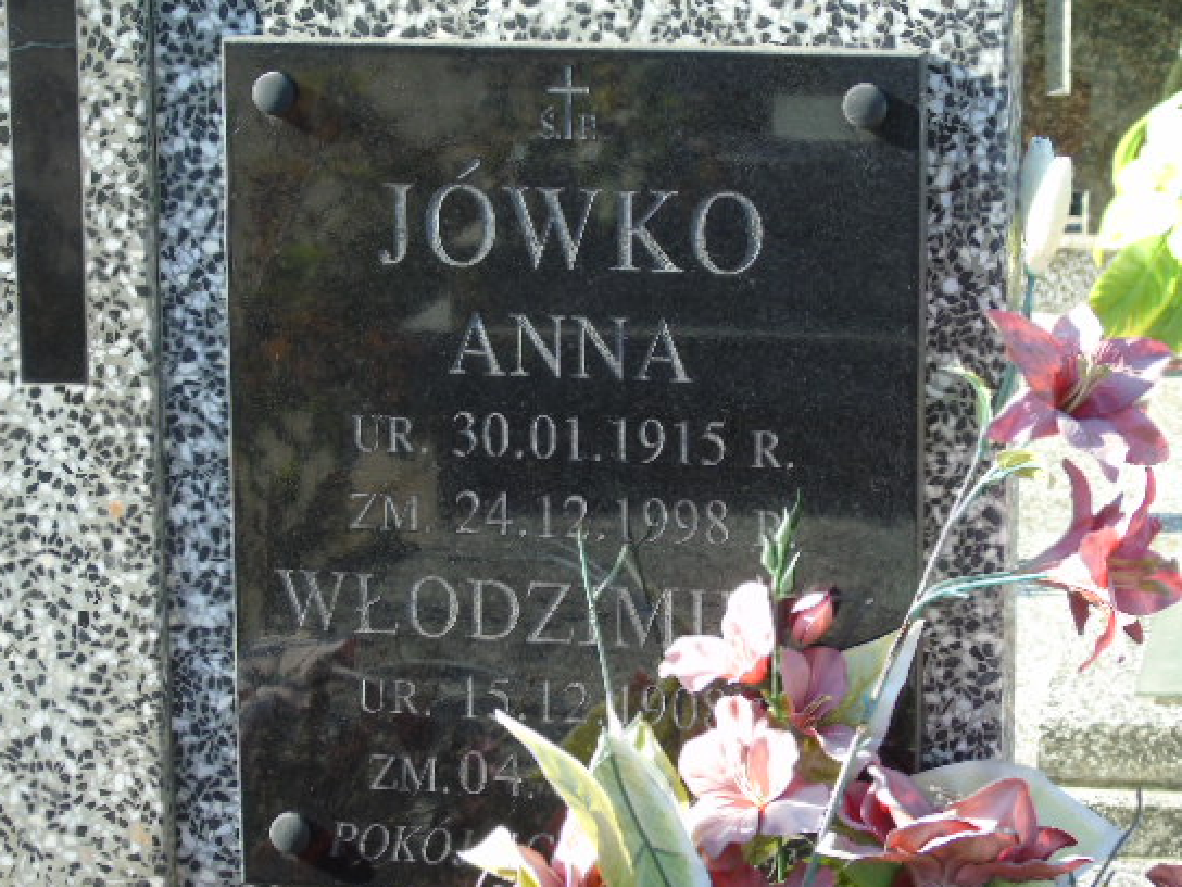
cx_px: 595
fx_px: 4337
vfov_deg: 11.7
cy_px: 483
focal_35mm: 127
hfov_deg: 15.5
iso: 80
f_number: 4.4
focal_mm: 19
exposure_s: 1/100
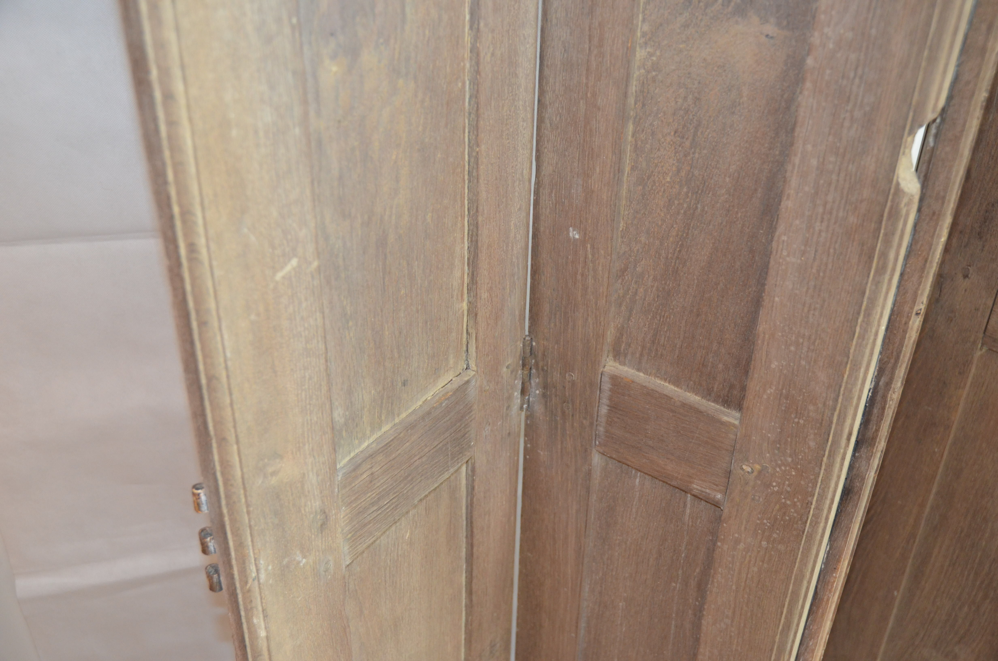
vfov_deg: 32.9
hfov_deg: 48.0
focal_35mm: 40
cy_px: 330
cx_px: 499
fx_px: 1120
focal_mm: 27
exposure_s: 1/60
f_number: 3.8
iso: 1250
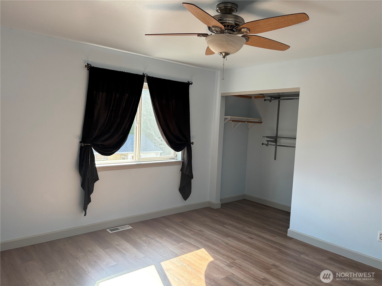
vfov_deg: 53.1
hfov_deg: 67.3
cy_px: 143
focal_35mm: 26
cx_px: 191
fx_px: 287
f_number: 1.6
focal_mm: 5.96
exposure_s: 1/121
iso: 80
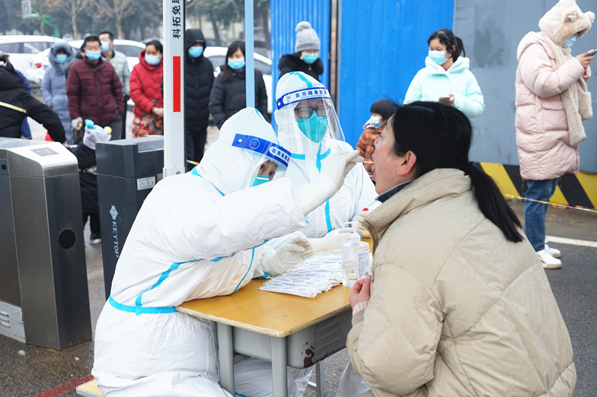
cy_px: 201
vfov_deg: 27.5
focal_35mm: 49
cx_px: 304
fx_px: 812
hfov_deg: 40.4
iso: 400
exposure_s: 1/200
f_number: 4
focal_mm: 48
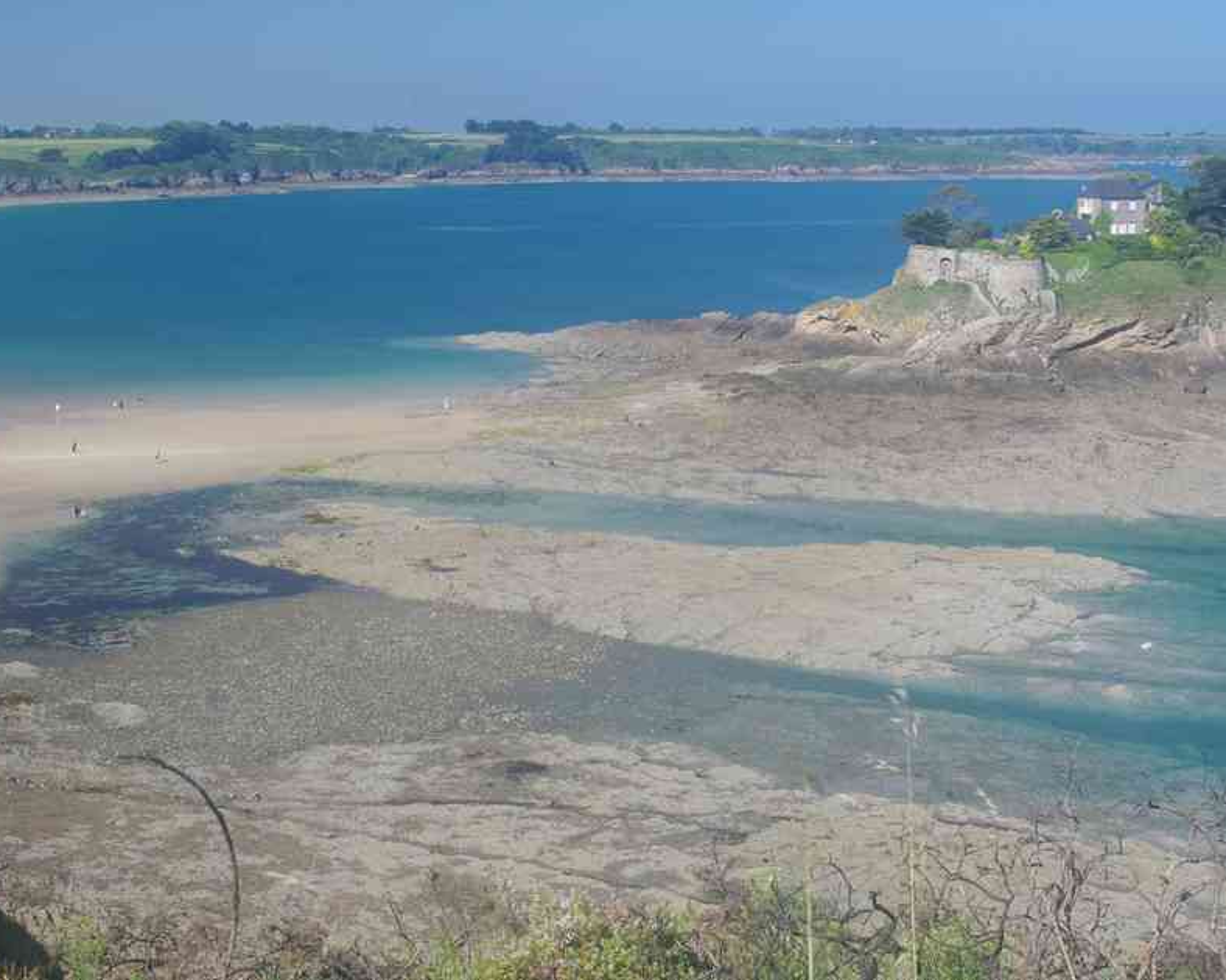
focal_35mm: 50
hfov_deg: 37.3
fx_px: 1814
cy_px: 464
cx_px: 559
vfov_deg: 30.2
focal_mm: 28
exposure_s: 1/60
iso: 200
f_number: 11
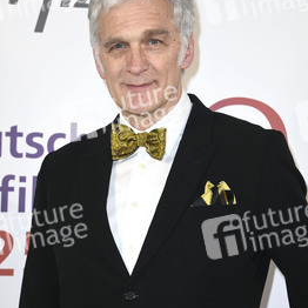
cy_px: 173
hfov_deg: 12.8
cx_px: 155
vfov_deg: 12.8
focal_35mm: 136
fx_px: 1369
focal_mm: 105
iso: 800
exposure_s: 1/250
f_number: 5.6
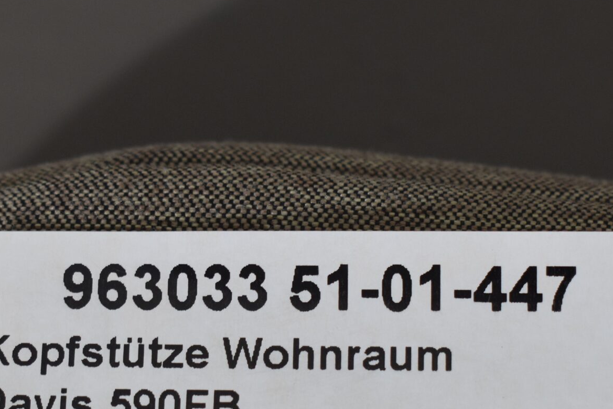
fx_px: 2349
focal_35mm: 138
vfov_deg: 9.9
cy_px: 340
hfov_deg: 14.9
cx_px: 334
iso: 400
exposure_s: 1/60
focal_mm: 42
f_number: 7.1
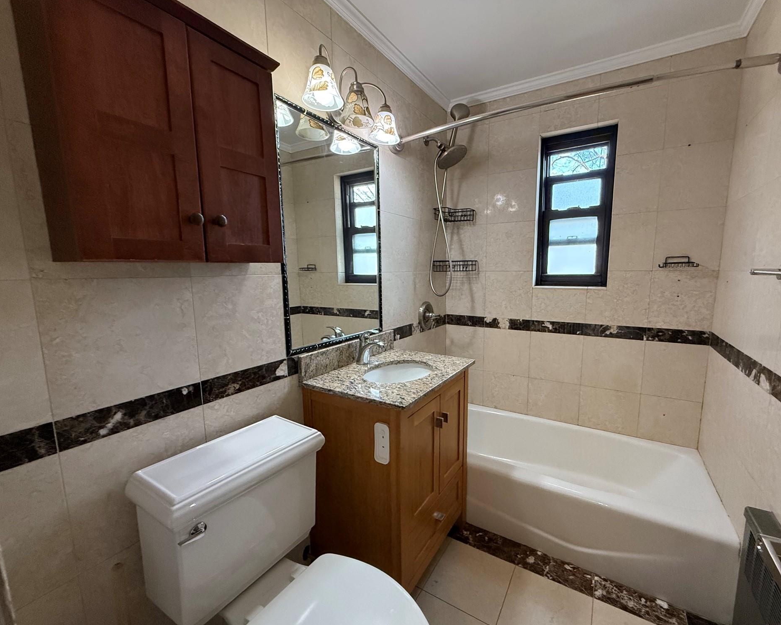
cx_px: 419
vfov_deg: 84.0
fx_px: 347
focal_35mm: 15
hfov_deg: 96.6
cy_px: 319
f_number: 2.2
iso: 500
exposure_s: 1/120
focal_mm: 2.22
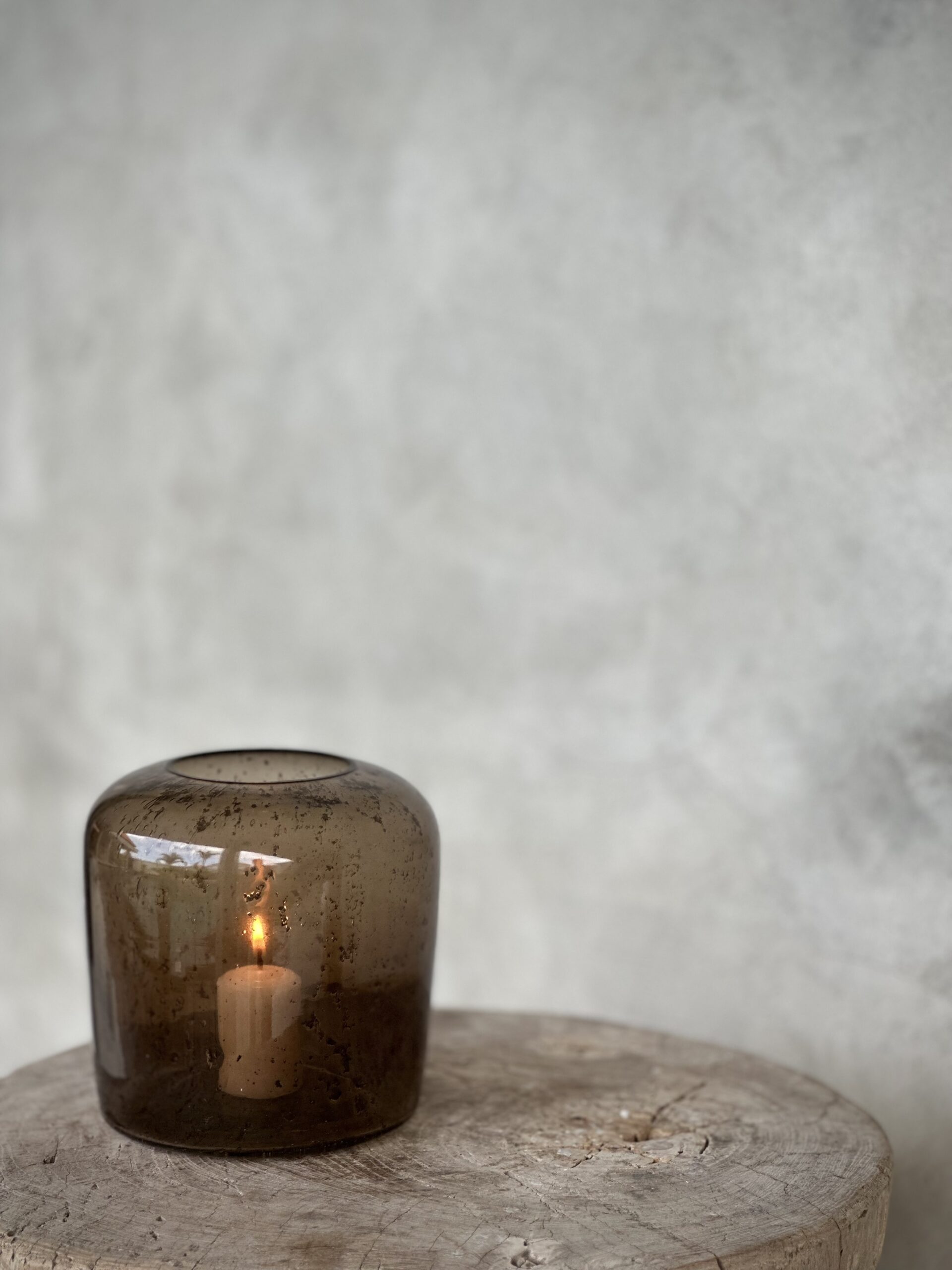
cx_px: 476
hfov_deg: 19.1
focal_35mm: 77
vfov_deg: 25.3
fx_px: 2824
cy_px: 635
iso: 80
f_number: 2.8
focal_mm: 9
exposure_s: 1/121
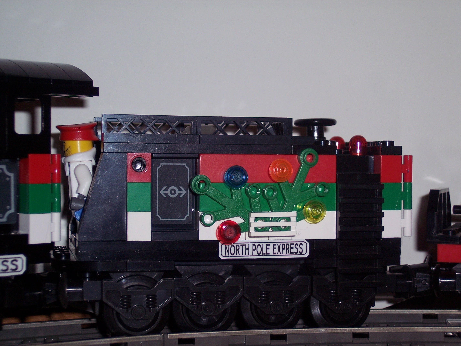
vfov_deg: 18.9
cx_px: 230
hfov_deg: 25.0
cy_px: 173
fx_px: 1039
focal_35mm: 78
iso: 100
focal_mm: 16
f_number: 4
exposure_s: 1/90
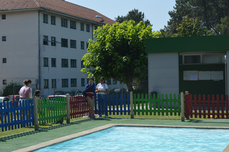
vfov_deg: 19.7
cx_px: 114
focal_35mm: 69
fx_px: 439
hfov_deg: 29.3
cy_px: 76
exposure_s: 1/320
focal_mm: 46
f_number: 8
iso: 100
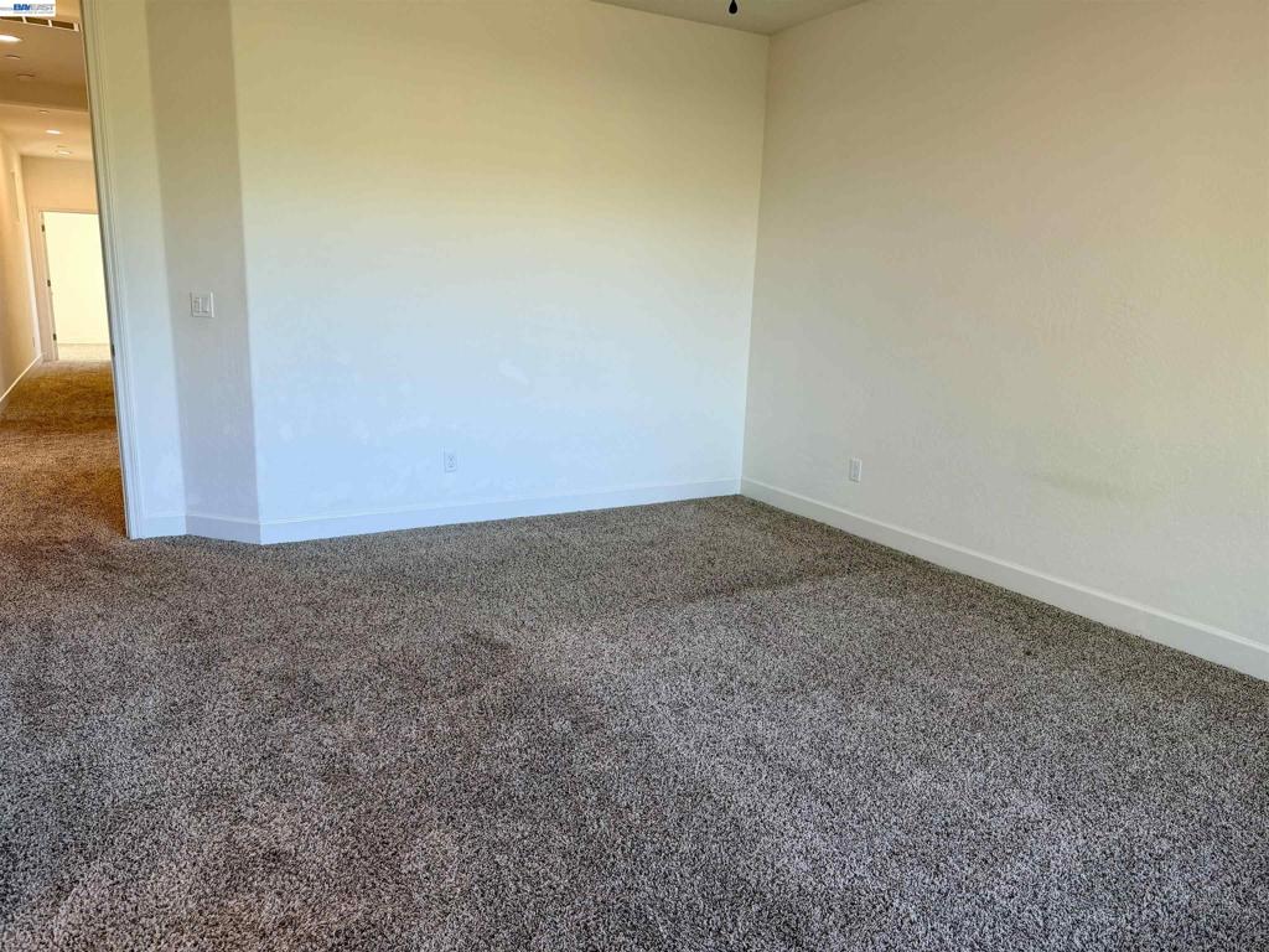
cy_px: 476
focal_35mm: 24
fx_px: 880
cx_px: 634
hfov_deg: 71.6
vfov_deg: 56.8
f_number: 1.78
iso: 125
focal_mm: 6.76
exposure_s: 1/120
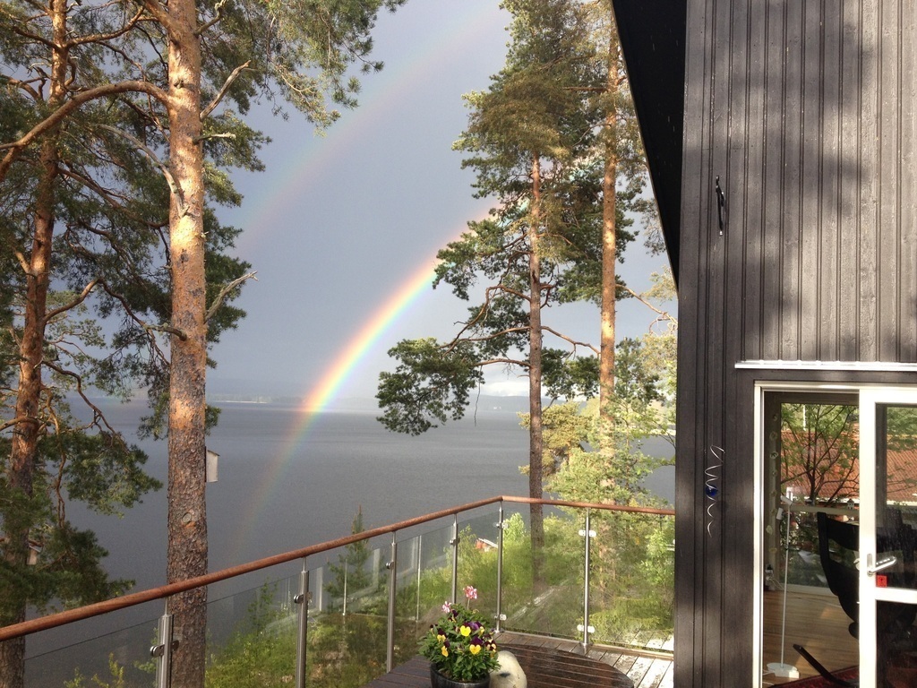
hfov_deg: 52.6
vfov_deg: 40.7
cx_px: 458
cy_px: 344
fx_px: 927
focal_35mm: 35
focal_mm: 4.28
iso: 50
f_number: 2.4
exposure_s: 1/403
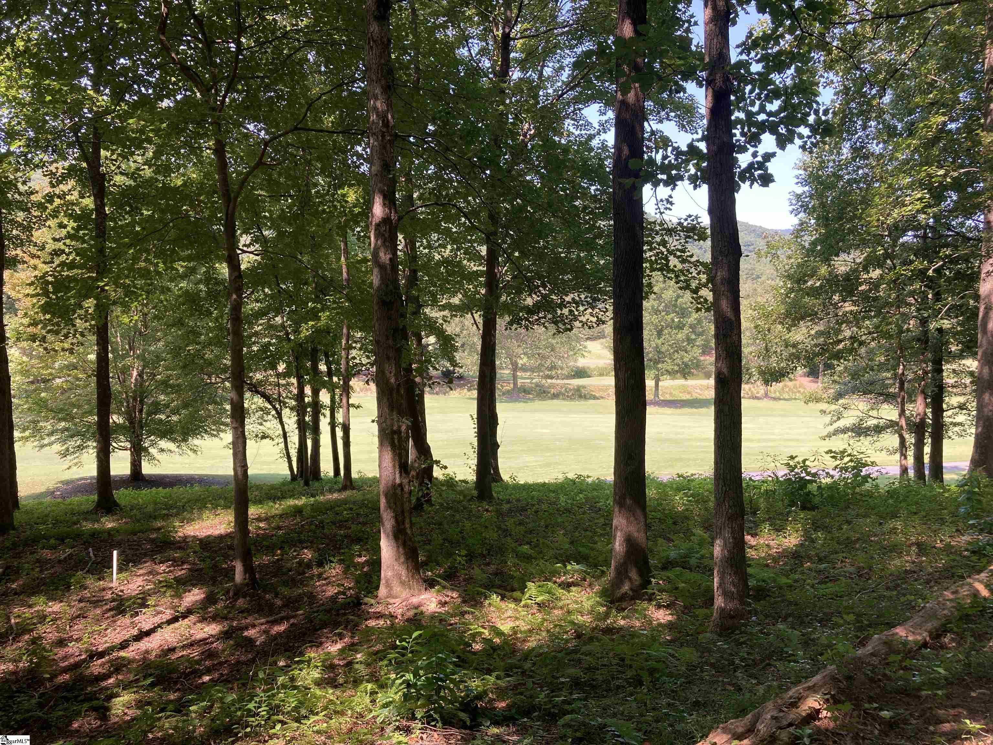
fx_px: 803
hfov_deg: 63.4
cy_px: 372
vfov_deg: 49.7
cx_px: 496
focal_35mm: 28
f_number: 1.8
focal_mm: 3.99
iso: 20
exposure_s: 1/178
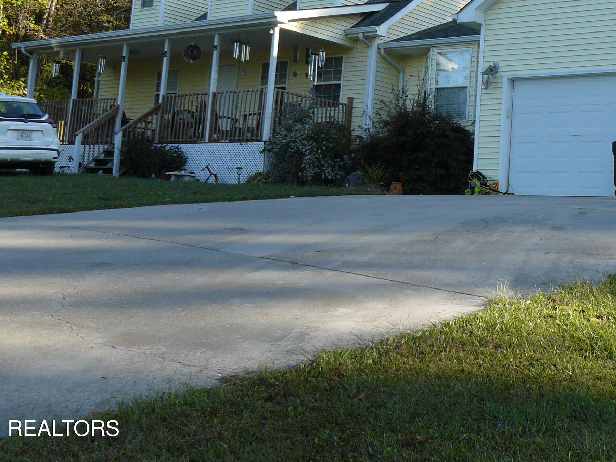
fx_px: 1068
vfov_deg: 24.0
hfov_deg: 31.5
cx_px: 470
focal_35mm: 60
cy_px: 79
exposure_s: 1/200
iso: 100
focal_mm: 6
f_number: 4
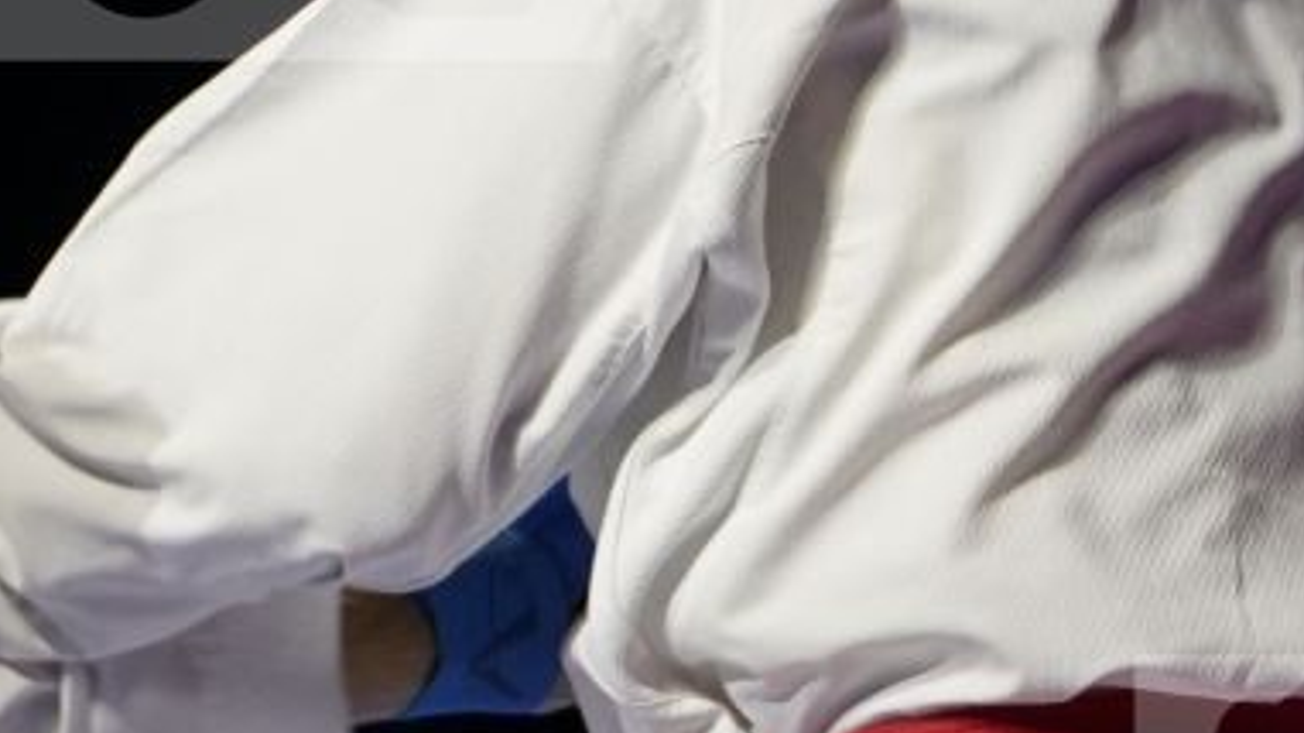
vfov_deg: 2.2
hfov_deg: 3.9
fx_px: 18803
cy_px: -250
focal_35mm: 544
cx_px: -866
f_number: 2.8
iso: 800
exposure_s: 1/1000
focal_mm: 110
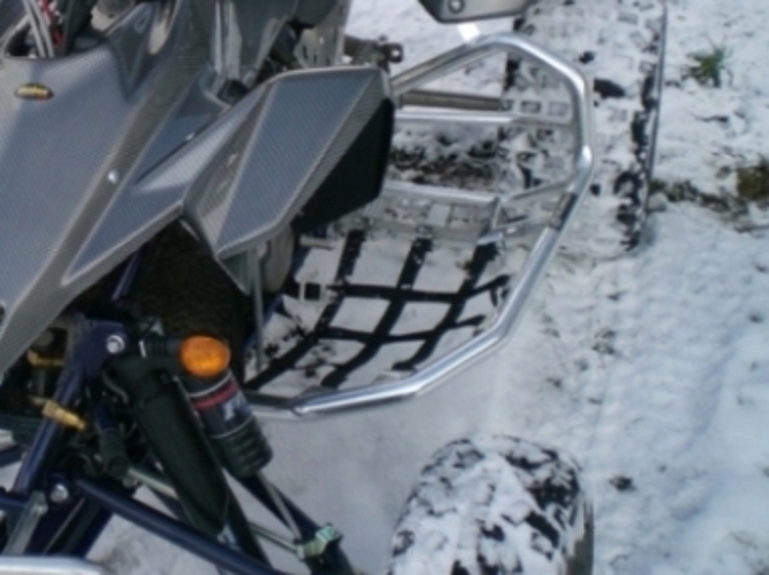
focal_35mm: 61
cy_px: 155
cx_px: 160
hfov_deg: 31.0
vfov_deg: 23.8
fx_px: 1354
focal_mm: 6.3
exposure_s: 1/320
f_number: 3.1
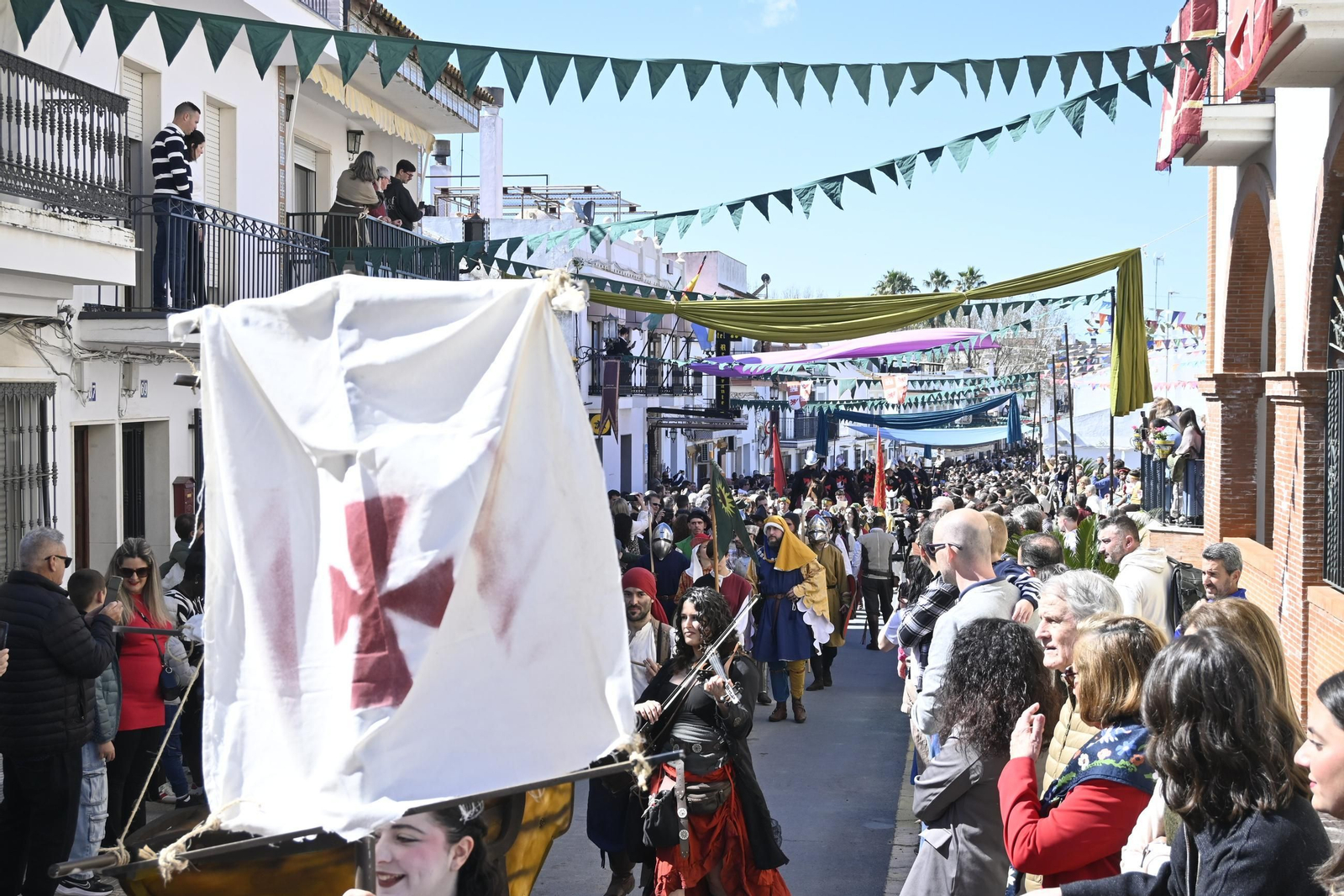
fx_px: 1820
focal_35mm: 49
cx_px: 672
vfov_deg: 27.6
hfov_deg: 40.5
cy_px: 448
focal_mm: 32.5
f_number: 6.3
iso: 200
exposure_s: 1/400
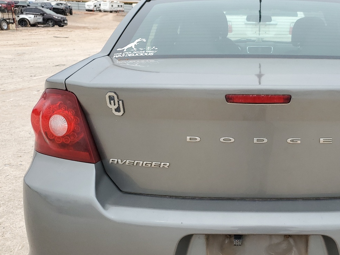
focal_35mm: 42
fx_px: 413
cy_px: 151
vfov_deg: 34.3
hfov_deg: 43.0
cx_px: 265
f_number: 1.5
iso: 50
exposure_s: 1/1667
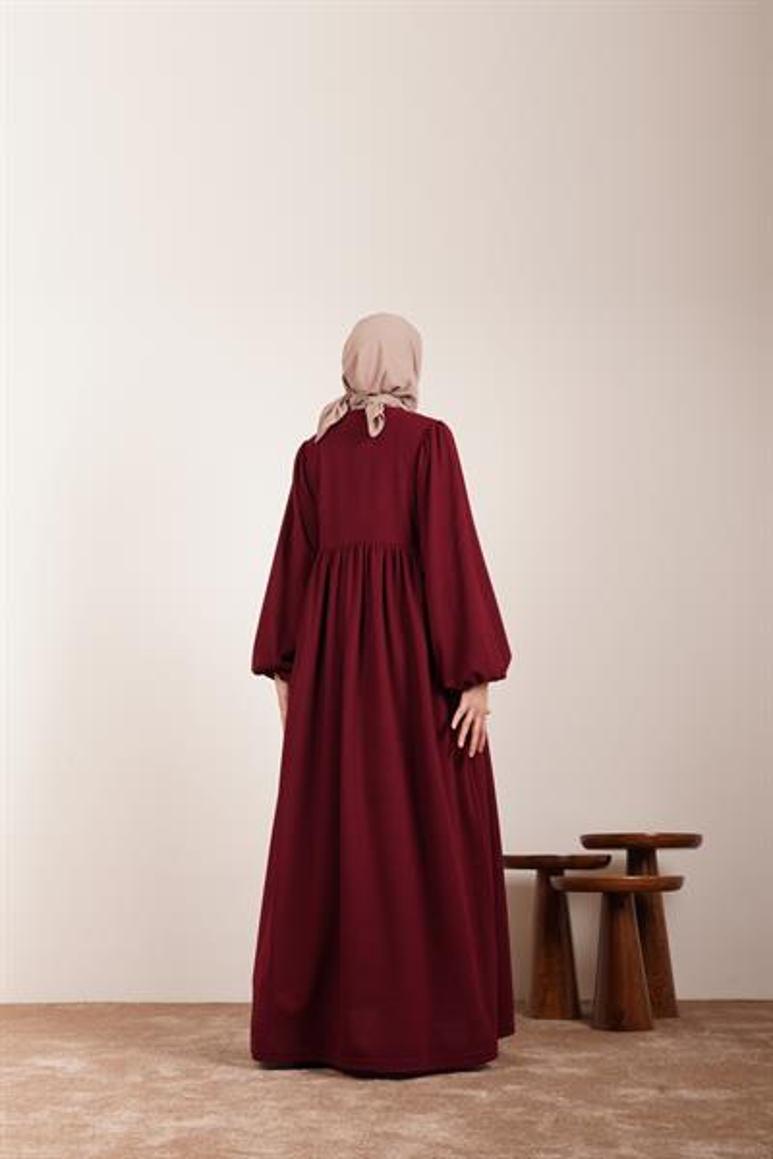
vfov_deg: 51.4
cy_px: 580
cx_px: 386
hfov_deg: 35.6
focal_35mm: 37
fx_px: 1204
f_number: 11
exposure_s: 1/640
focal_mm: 37.4
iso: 640
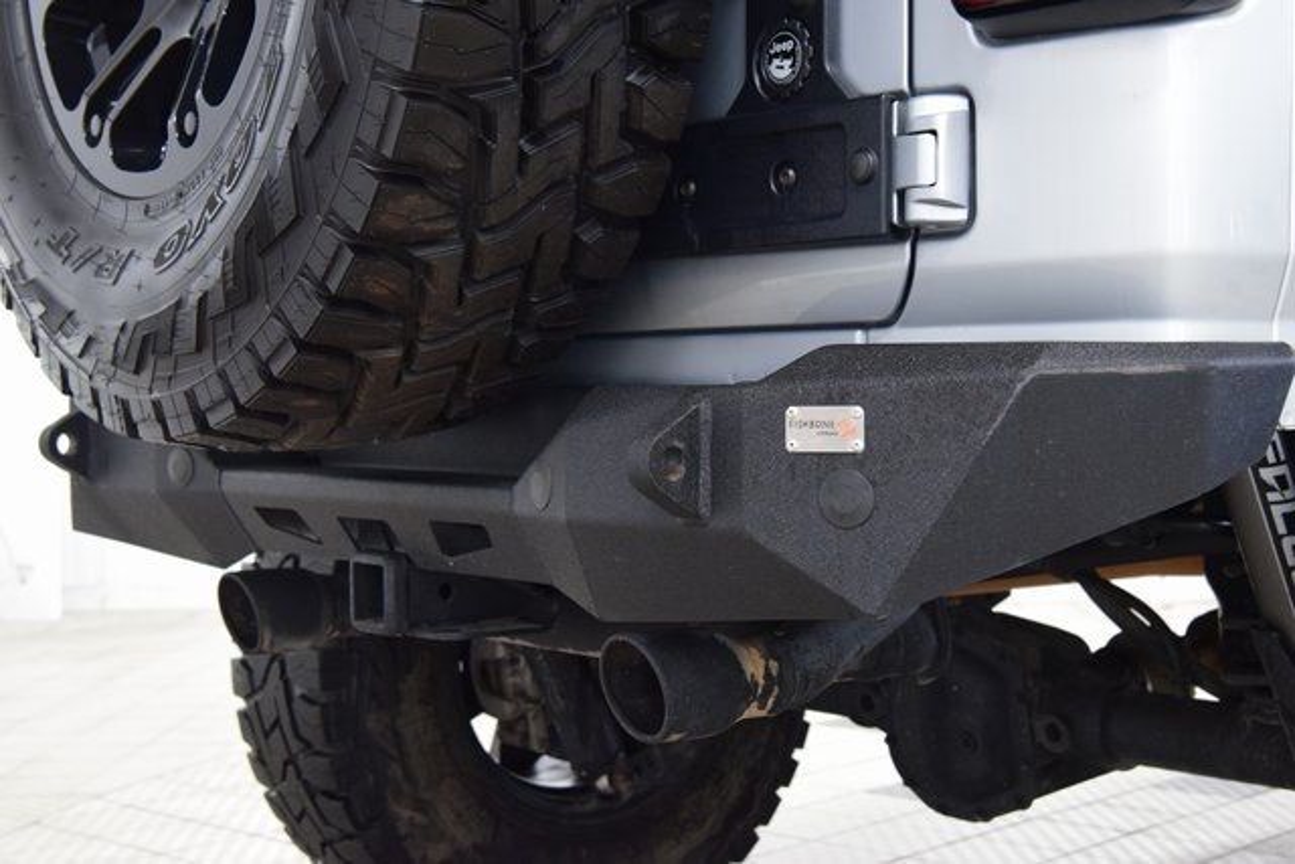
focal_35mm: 60
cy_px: 432
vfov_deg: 22.6
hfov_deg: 33.4
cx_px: 648
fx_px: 2159
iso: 1600
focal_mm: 40
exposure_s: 1/15
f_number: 6.3
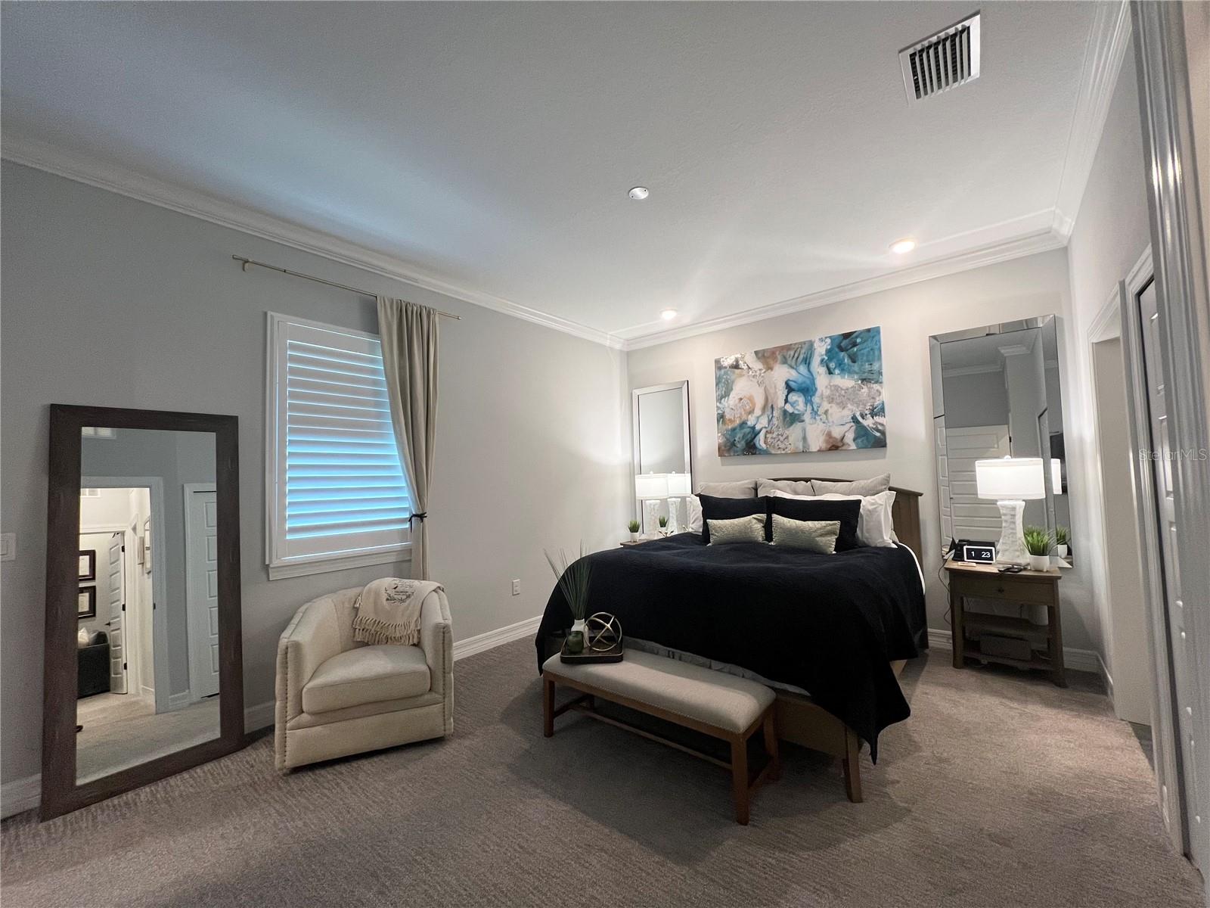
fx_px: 454
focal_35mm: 13
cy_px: 454
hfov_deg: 106.2
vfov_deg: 89.9
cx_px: 605
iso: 160
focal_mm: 1.57
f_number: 1.8
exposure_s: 1/60
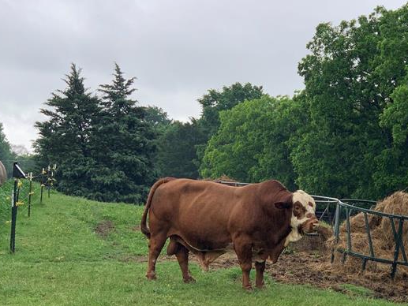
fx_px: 1214
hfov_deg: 19.1
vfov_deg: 14.4
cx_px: 242
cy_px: 196
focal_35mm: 103
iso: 16
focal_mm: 6
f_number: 2.4
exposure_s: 1/187
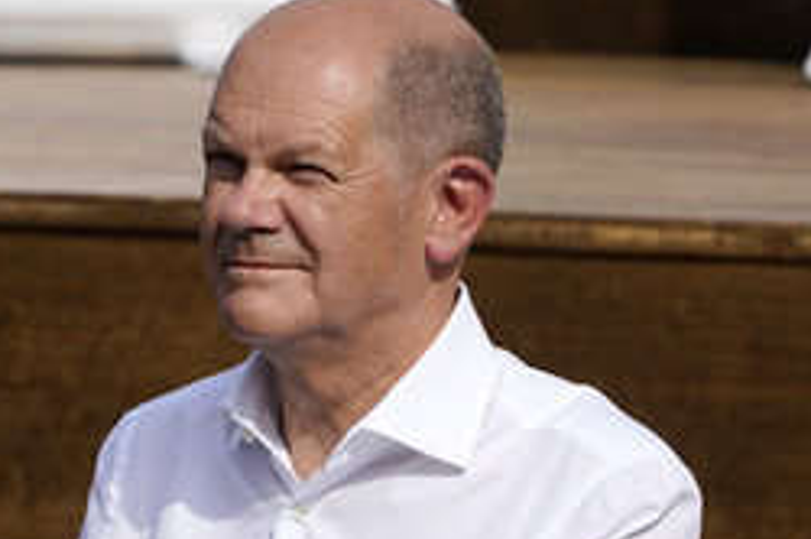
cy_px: 396
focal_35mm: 935
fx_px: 21036
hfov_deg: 2.2
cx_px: 248
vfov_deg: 1.5
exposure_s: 1/640
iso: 320
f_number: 10
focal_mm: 518
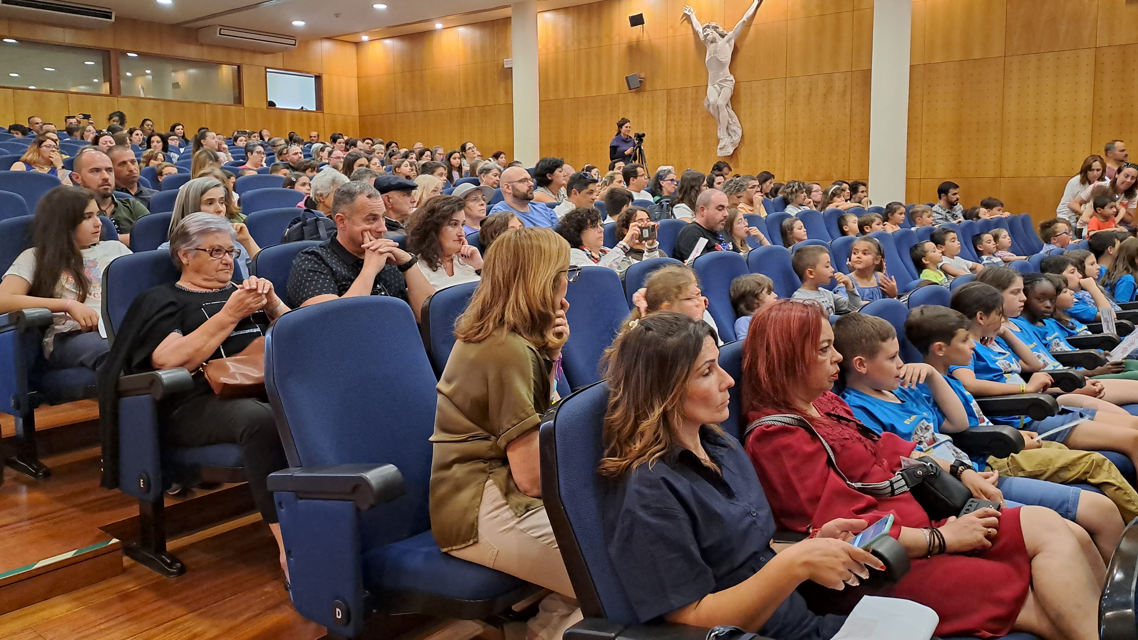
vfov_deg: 41.3
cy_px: 256
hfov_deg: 67.9
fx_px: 845
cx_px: 583
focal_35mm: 28
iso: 500
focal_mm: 4.65
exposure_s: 1/20
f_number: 1.8
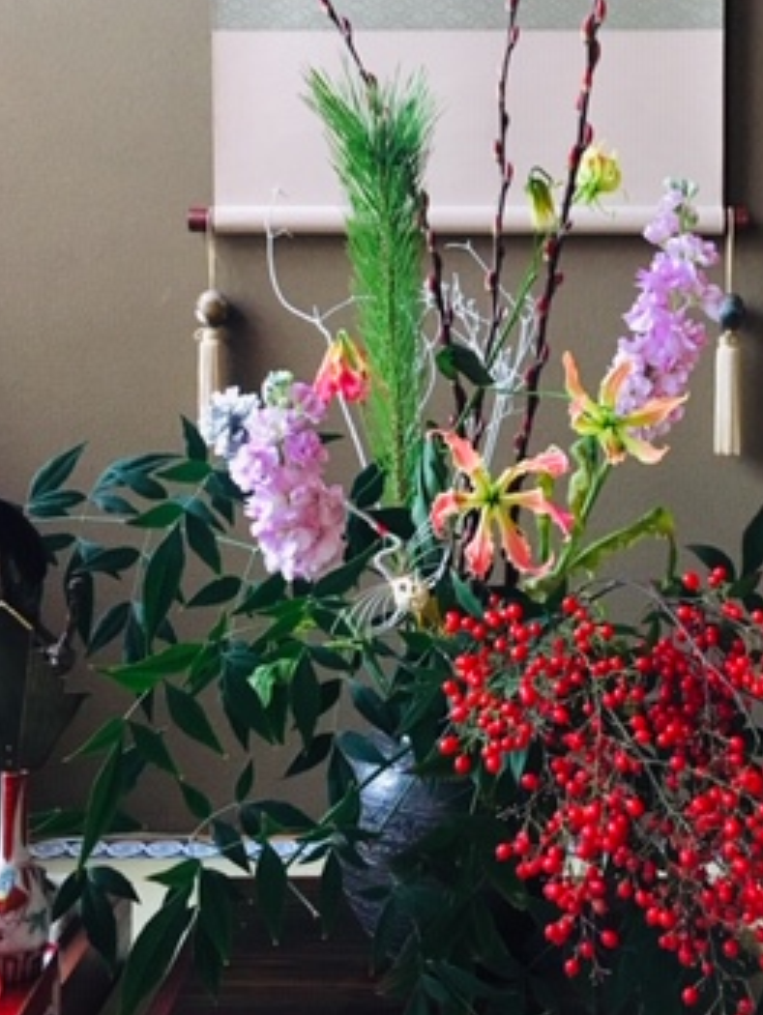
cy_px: 374
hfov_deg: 27.4
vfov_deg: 35.9
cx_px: 487
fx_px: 1556
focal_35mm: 53
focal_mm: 4.15
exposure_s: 1/15
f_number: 2.2
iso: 200
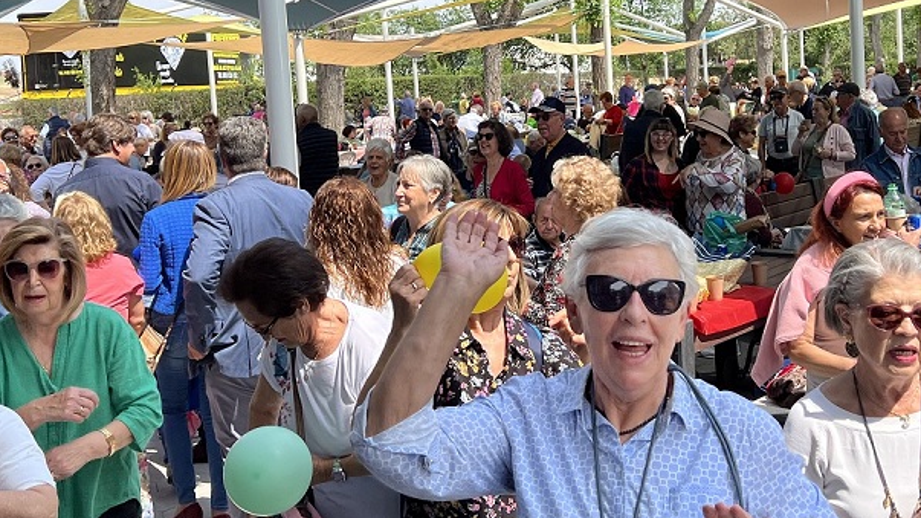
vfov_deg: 25.2
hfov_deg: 43.6
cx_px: 535
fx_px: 1148
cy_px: 145
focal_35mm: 47
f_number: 1.5
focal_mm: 5.7
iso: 50
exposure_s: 1/2165
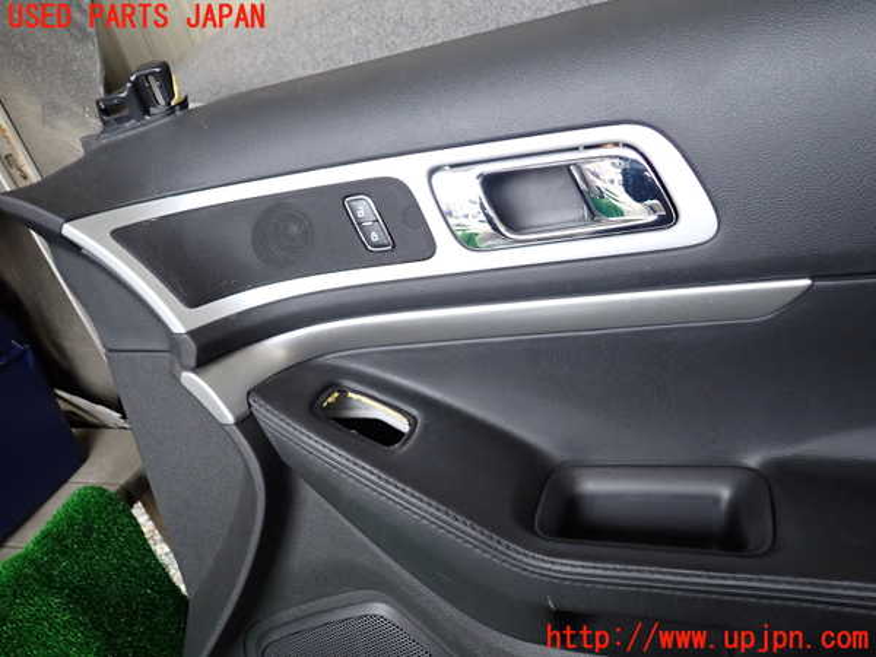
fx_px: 633
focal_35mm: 25
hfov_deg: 69.4
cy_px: 328
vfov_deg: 54.9
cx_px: 438
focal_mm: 4.5
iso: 320
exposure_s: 1/30
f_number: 2
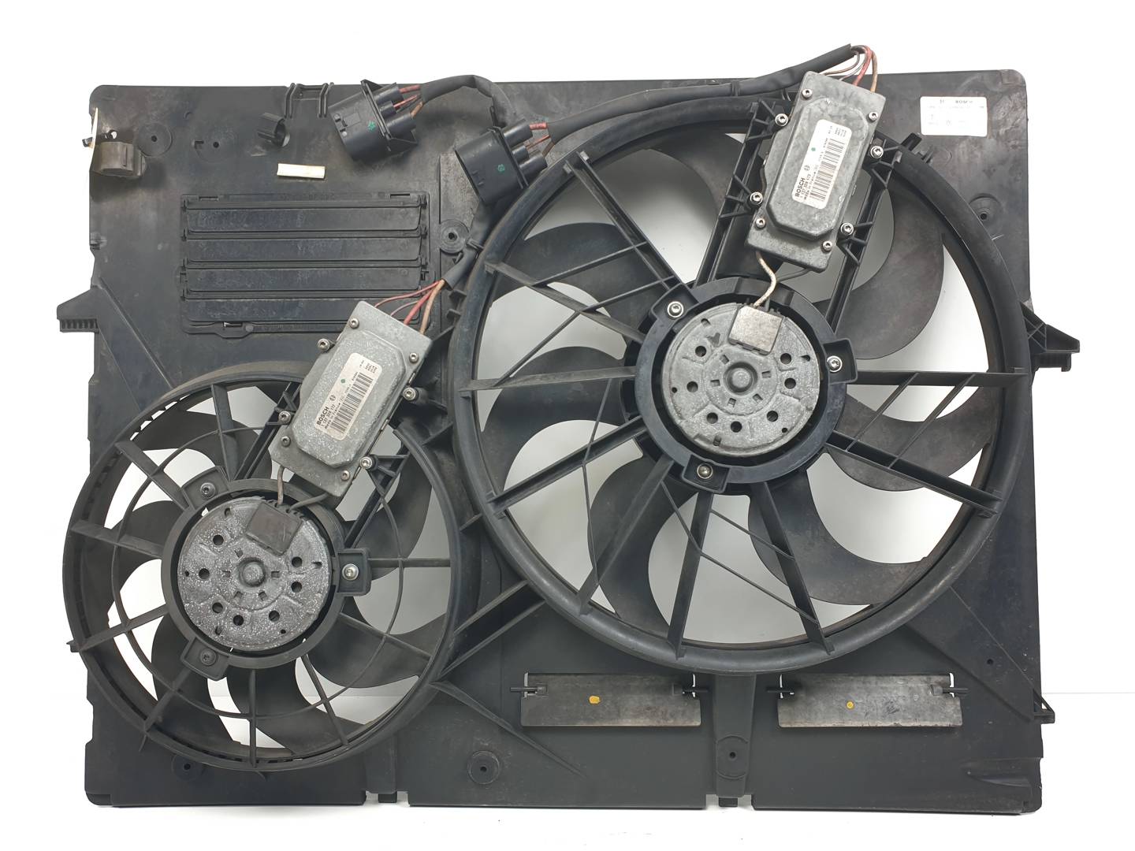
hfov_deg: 67.3
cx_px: 568
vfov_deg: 53.1
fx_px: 852
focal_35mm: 26
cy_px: 426
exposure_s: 1/107
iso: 50
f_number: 2.4
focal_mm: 4.3
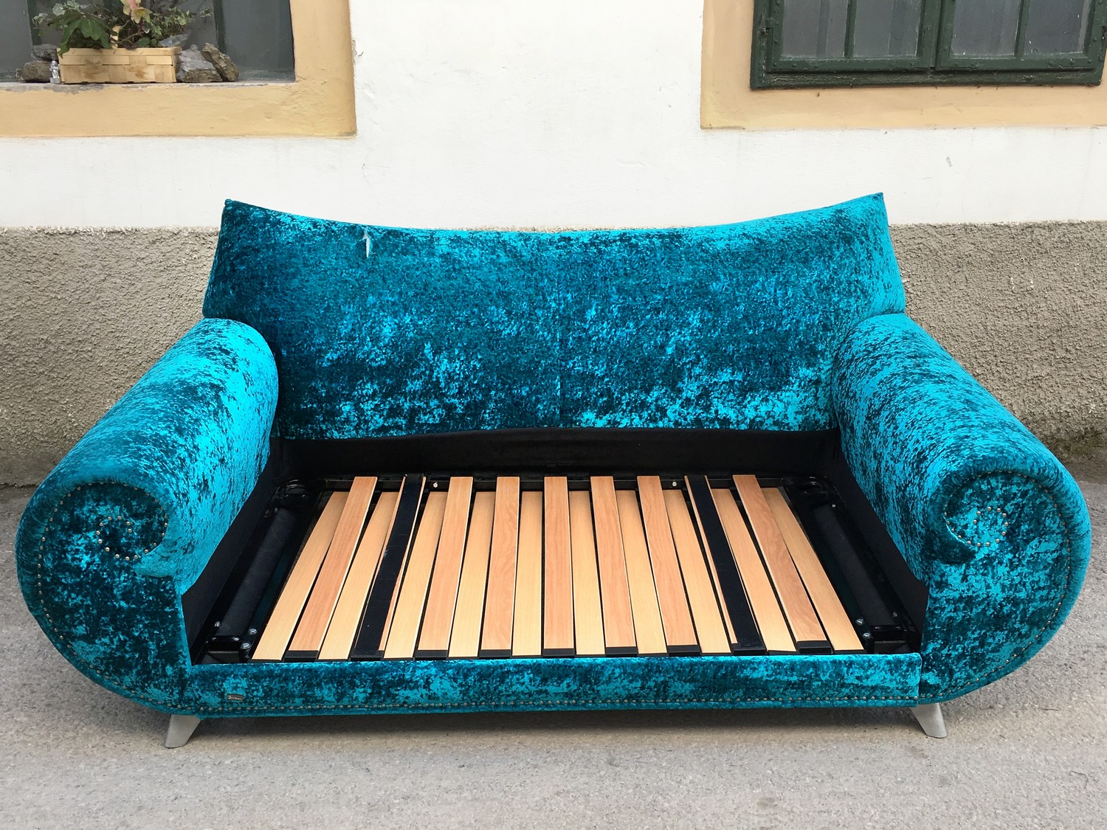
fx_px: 927
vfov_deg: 48.2
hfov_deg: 61.7
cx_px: 554
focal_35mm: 29
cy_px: 415
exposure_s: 1/337
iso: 25
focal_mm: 4.15
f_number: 2.2
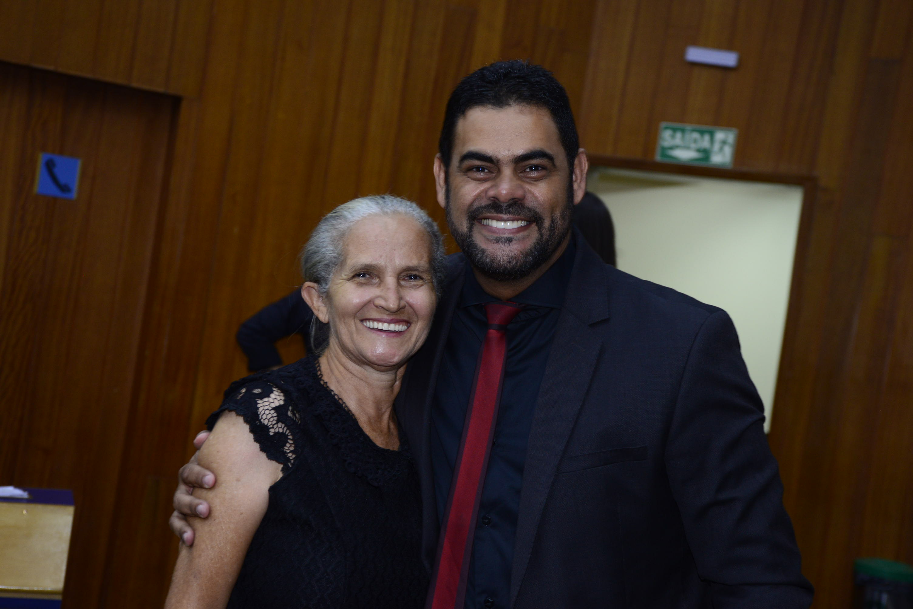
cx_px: 456
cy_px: 304
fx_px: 1903
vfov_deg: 18.2
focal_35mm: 75
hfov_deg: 27.0
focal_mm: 75
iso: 1600
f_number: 7.1
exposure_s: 1/60
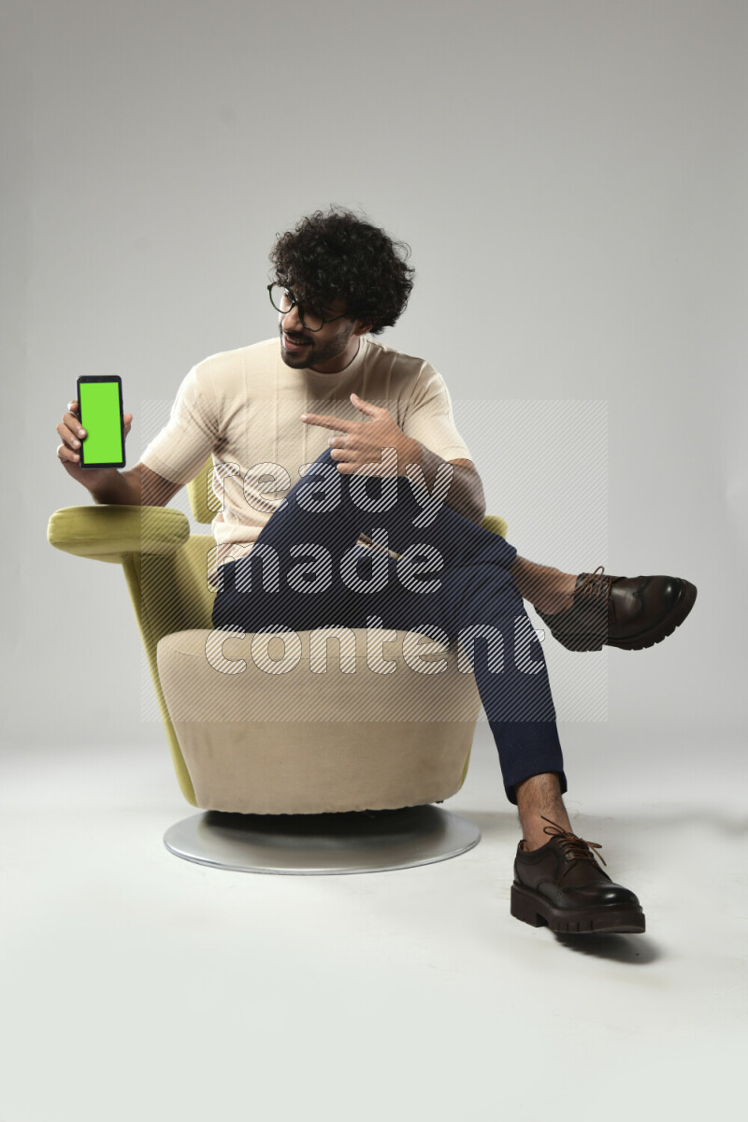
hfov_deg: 33.4
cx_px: 374
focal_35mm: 40
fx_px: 1247
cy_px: 561
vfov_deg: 48.5
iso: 400
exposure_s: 1/125
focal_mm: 40
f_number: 5.6
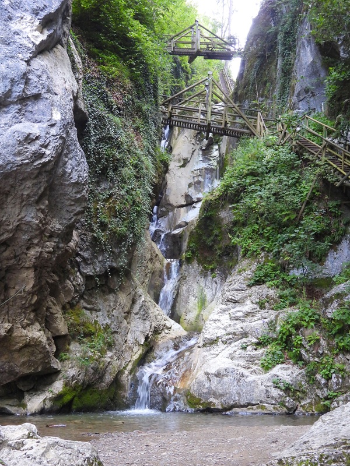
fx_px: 674
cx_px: 175
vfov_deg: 38.2
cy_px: 233
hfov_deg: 29.1
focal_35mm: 50
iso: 400
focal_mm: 8.9
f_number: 3.5
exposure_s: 1/25
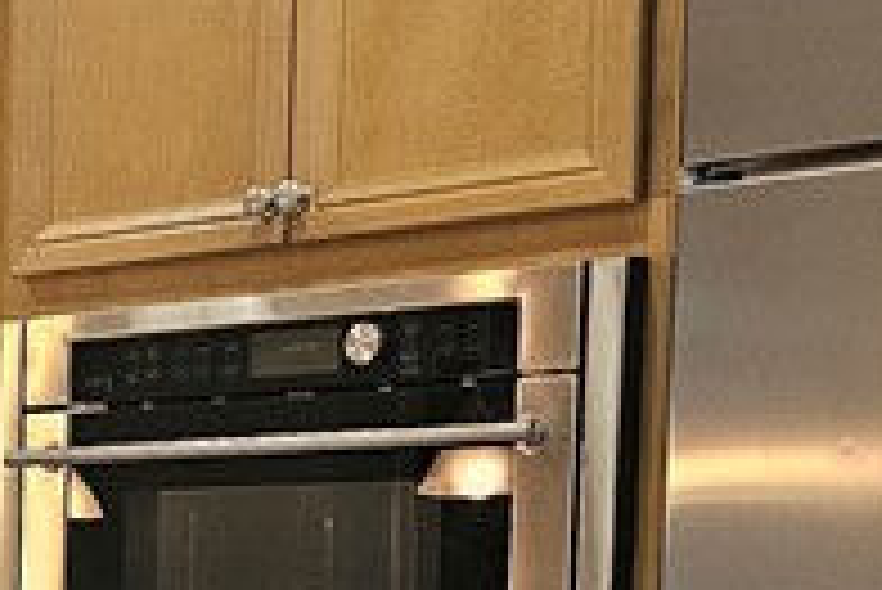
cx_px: -675
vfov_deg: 10.6
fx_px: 3065
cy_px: 892
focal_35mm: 125
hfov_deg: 14.5
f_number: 1.7
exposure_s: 1/120
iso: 640
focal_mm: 6.3
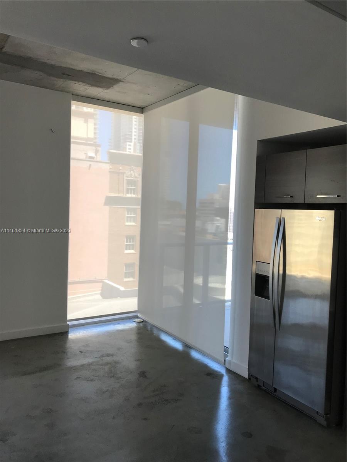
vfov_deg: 63.4
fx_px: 374
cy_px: 231
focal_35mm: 28
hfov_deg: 49.7
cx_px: 174
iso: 25
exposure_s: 1/60
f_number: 1.8
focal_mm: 3.99
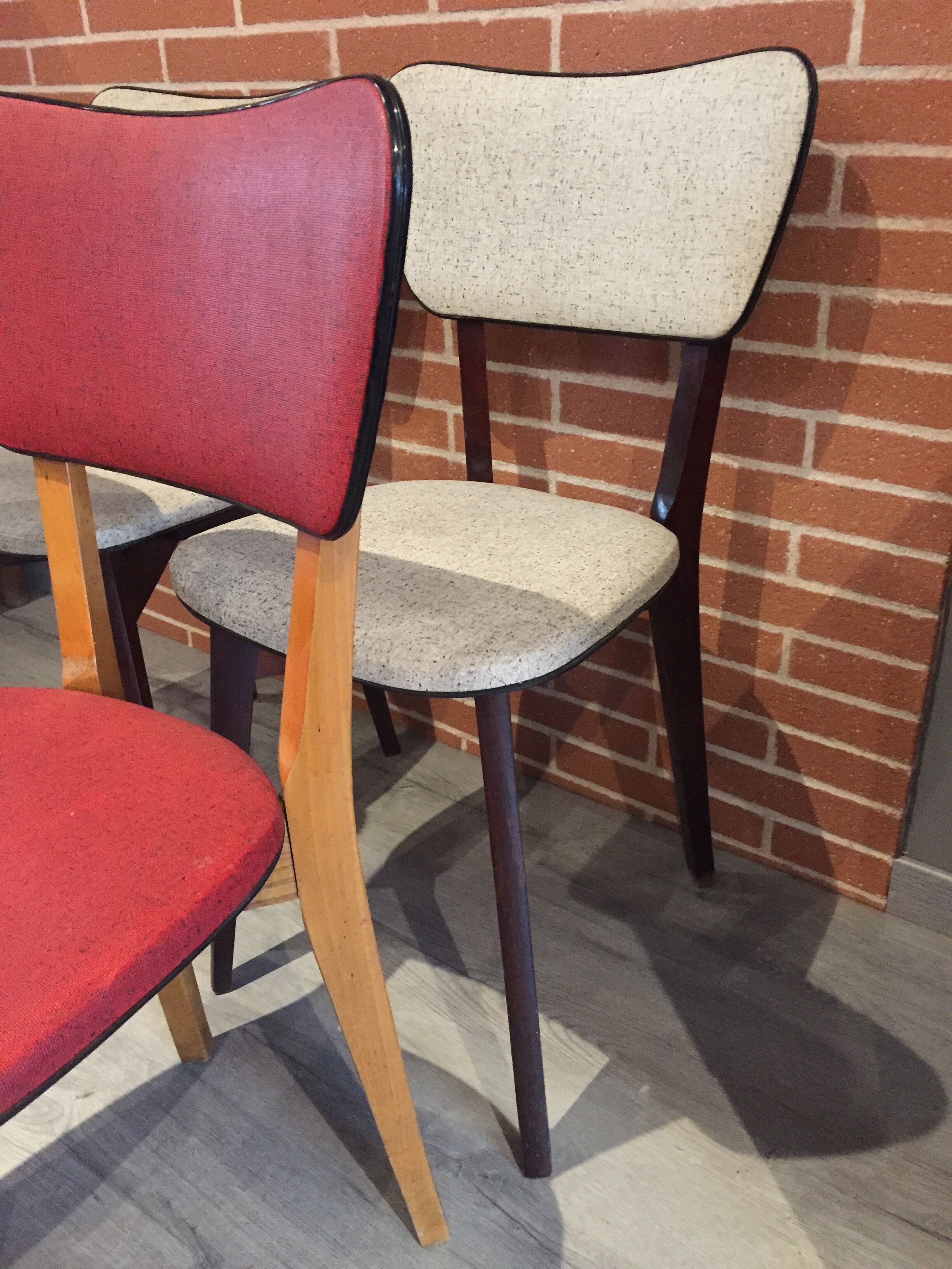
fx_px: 1063
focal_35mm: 29
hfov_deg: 48.2
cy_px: 634
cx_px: 476
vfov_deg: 61.7
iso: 320
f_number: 2.2
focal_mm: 4.15
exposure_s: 1/17
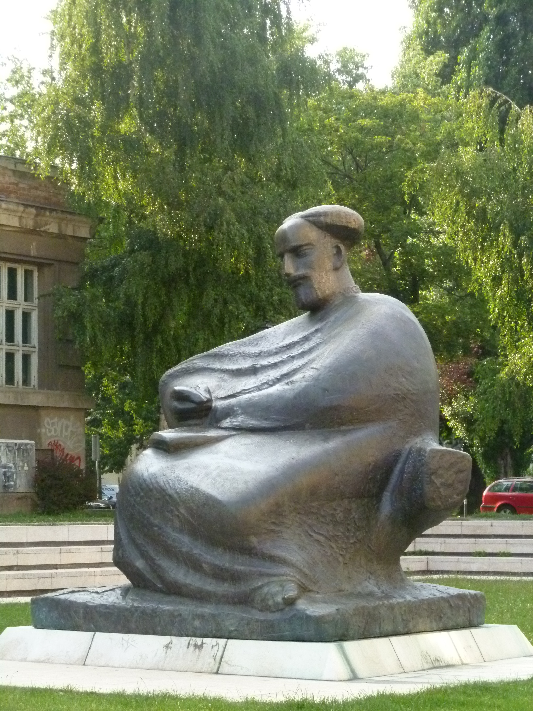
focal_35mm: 109
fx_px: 2238
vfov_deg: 18.0
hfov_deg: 13.6
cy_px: 356
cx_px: 266
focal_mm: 19.5
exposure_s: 1/640
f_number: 4.8
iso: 800
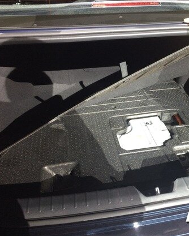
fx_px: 266
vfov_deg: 47.9
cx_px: 136
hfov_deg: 38.4
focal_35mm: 38
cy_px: 118
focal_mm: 4.15
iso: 125
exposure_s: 1/30
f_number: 2.2
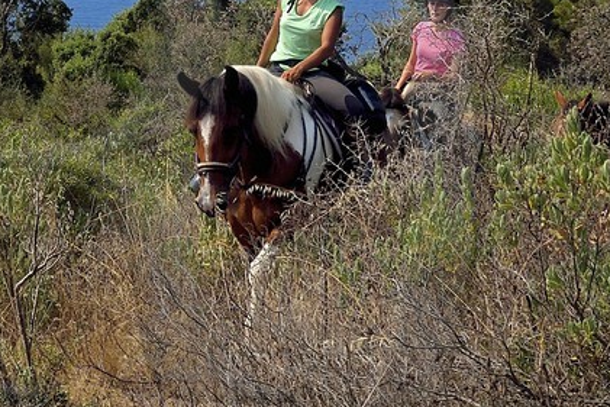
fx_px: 1932
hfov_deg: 17.1
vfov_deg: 12.0
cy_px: 168
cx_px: -123
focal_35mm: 114
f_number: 13
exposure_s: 1/500
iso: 400
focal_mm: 30
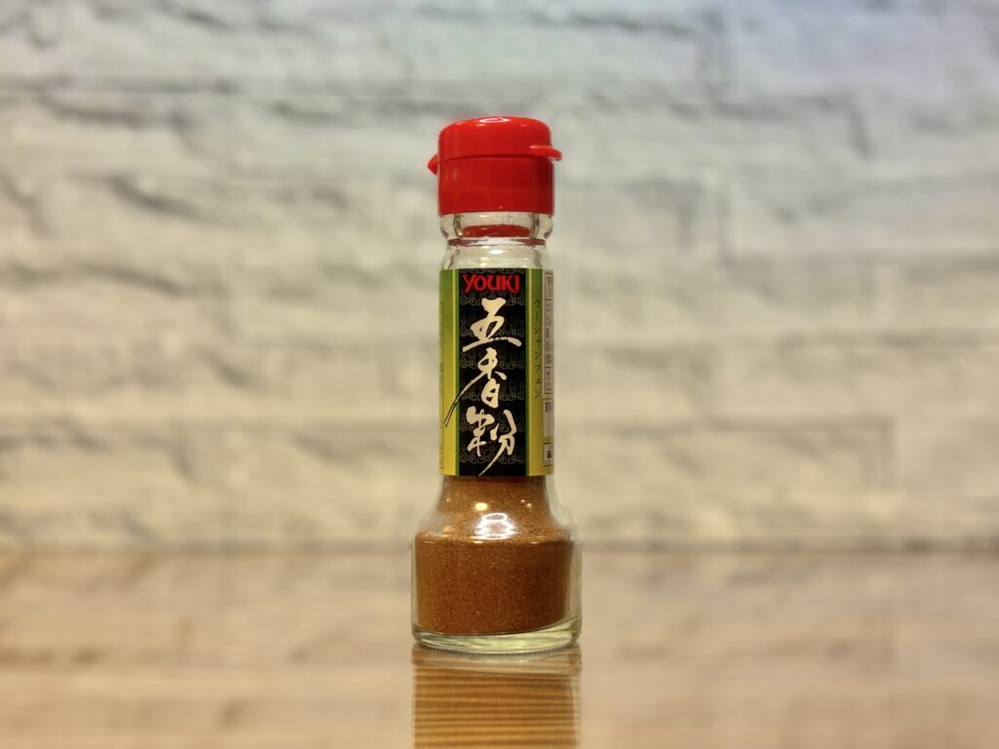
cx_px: 500
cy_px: 374
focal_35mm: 52
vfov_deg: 28.0
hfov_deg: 36.8
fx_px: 1501
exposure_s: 1/60
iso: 80
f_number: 1.6
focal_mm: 5.96
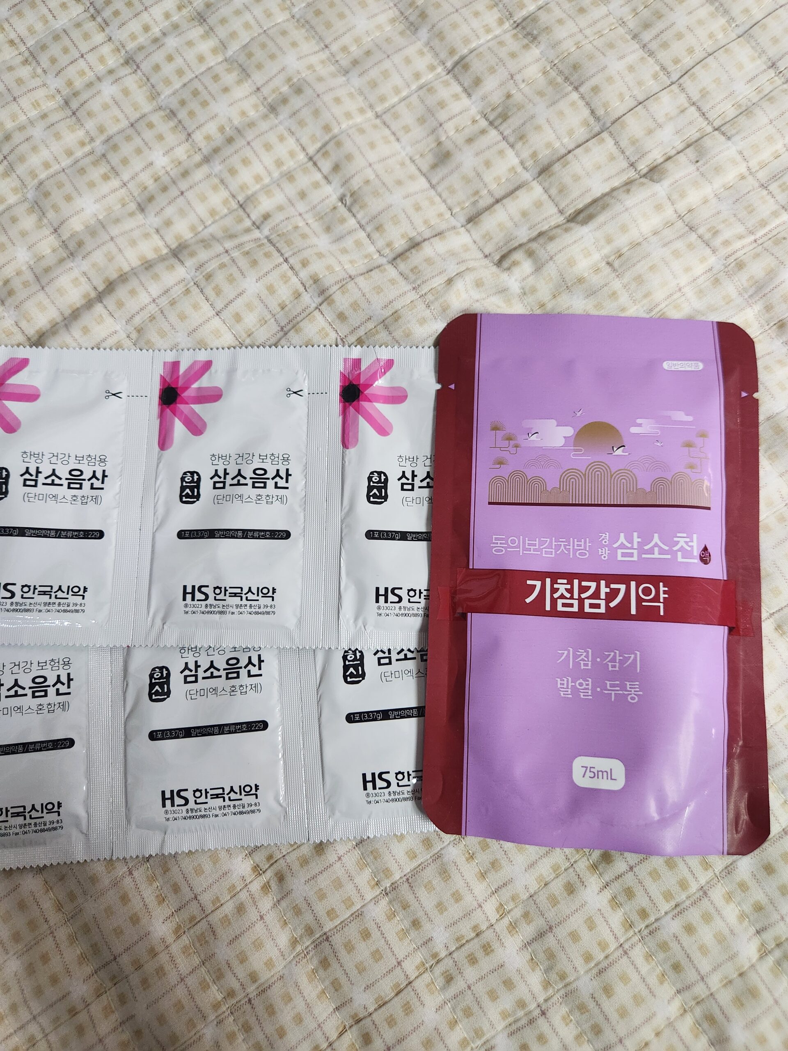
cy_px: 526
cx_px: 394
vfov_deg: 73.9
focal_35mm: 23
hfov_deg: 58.9
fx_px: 698
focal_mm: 5.4
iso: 250
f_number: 1.8
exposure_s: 1/120
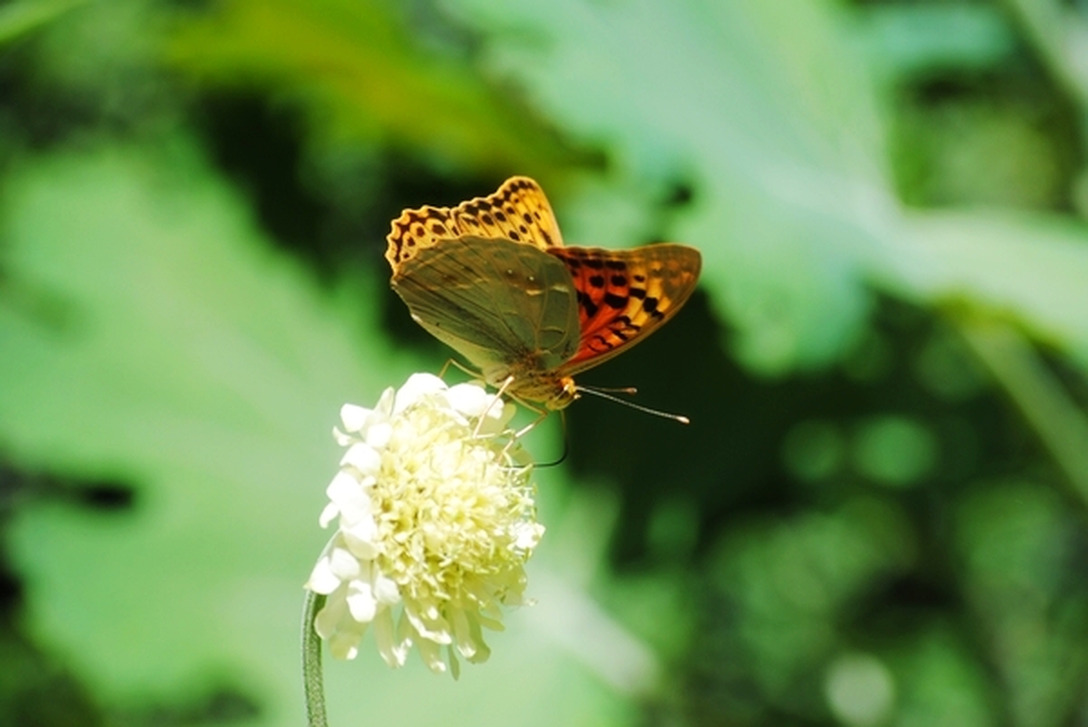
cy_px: 364
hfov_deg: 7.6
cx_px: 544
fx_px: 8166
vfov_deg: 5.1
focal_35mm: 270
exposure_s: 1/160
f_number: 8
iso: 100
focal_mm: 180
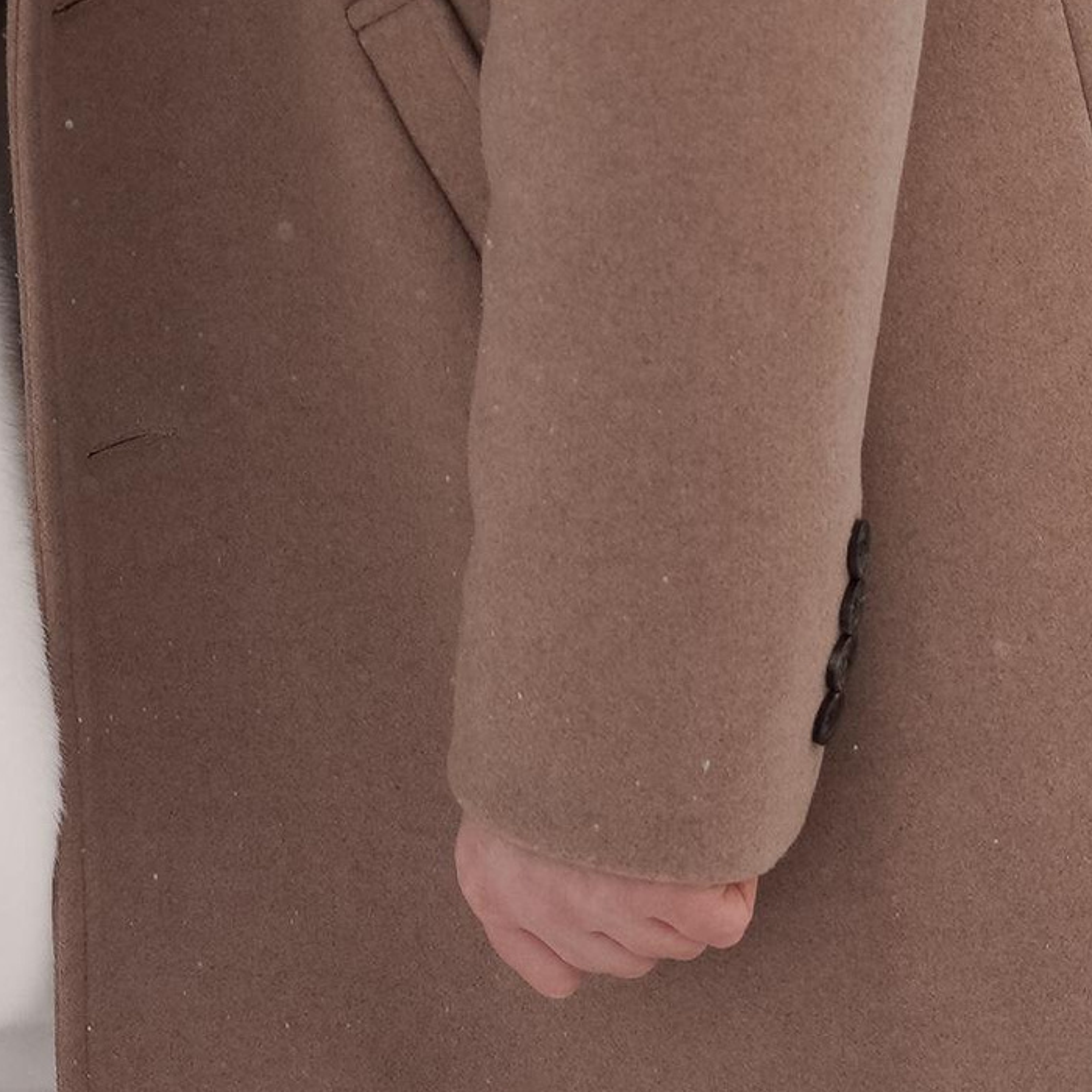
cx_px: -22
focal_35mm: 233
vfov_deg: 7.2
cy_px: -1119
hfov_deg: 7.5
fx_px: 8316
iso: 160
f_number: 3.5
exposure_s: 1/2000
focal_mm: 50
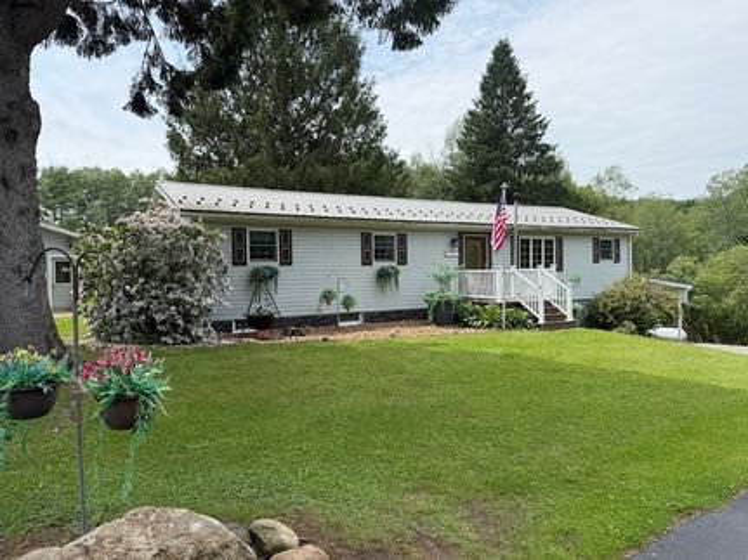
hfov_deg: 71.6
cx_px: 374
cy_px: 280
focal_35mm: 24
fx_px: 518
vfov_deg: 56.8
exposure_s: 1/3584
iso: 80
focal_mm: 6.76
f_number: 1.78
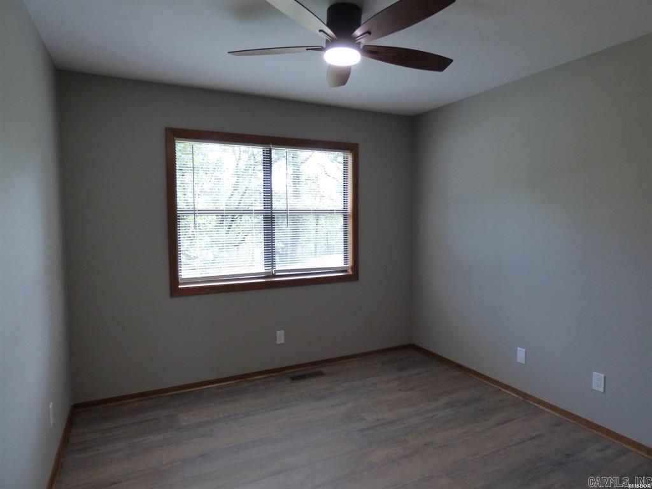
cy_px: 244
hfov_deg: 81.7
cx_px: 326
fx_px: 377
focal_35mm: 20
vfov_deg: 66.0
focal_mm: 3.58
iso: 250
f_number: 2.8
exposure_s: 1/60
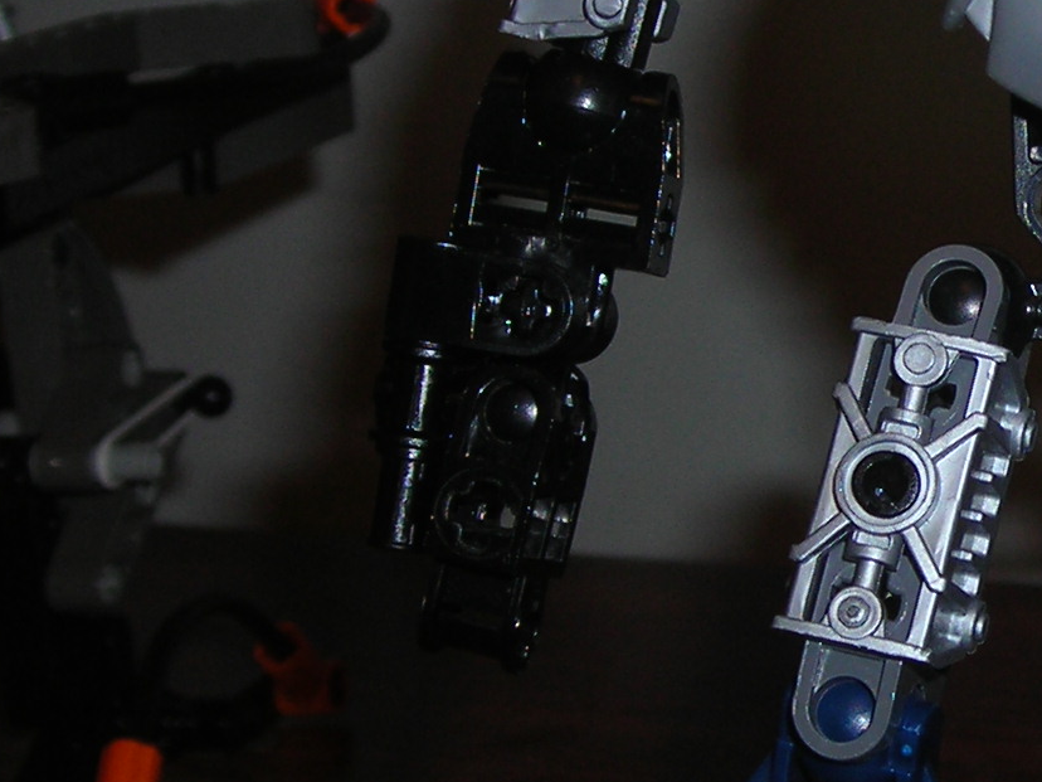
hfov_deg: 15.9
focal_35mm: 119
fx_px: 3582
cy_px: 332
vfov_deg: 12.4
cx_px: 1255
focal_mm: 6.3
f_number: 3.2
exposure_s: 1/60.1
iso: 50
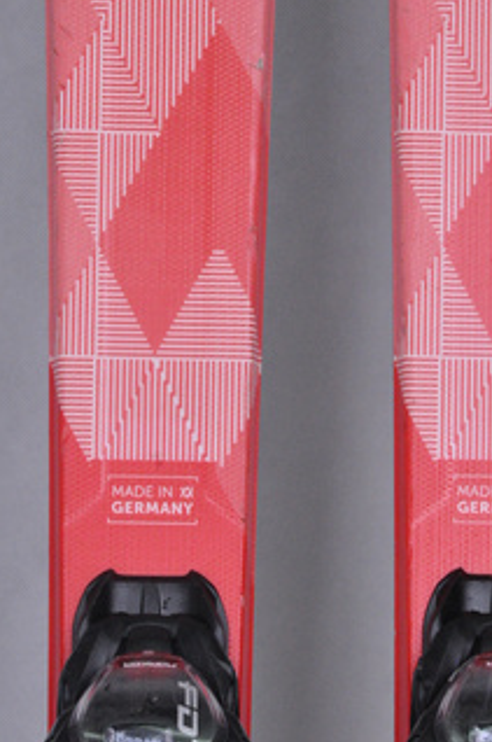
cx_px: 328
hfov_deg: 6.1
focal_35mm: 223
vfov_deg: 9.3
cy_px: 394
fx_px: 4580
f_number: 9.5
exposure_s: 1/125
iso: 3200
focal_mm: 105
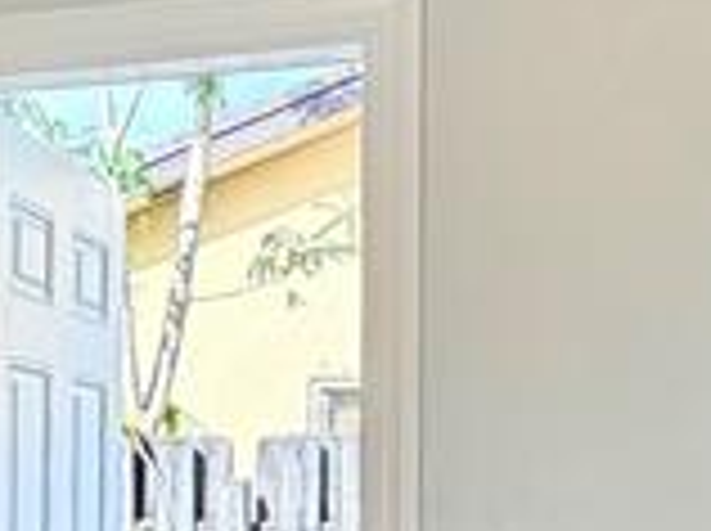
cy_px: 468
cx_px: 270
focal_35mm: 71
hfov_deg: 27.4
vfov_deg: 20.3
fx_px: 1456
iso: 64
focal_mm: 2.22
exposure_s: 1/120
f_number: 2.2
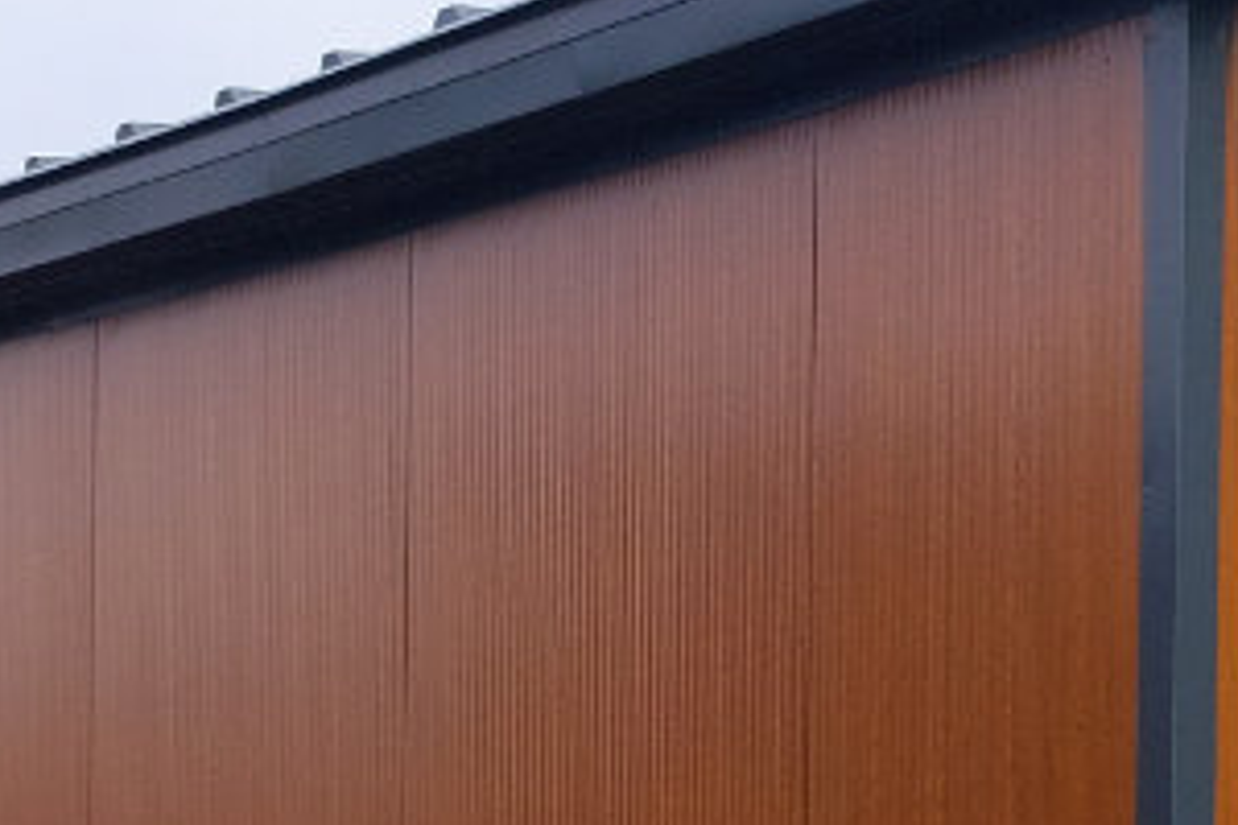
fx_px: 4298
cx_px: 714
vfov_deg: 10.8
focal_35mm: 125
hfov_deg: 16.4
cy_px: 986
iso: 20
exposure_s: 1/316
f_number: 1.8
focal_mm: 4.6
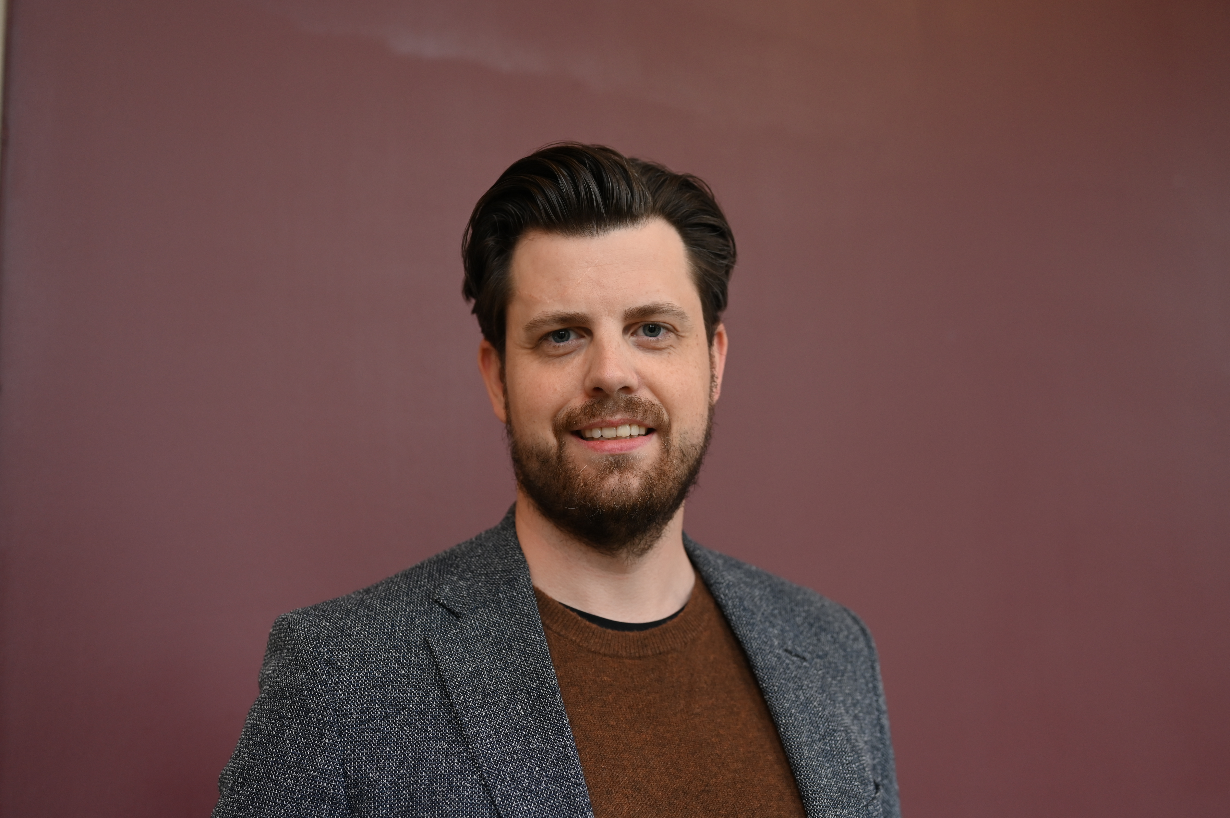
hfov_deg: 39.6
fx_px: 1707
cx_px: 615
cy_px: 409
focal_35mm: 50
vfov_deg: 27.0
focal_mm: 50
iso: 640
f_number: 2.8
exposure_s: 1/125
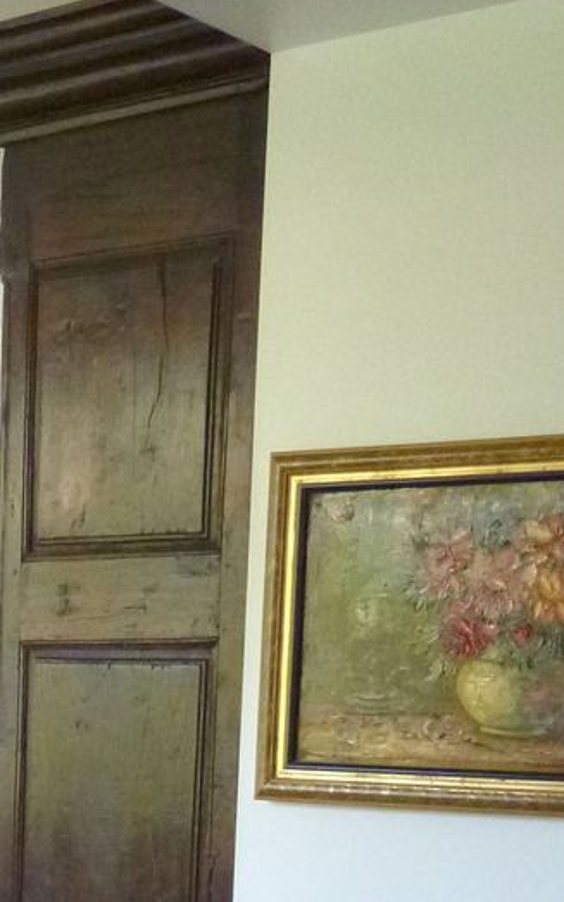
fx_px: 1992
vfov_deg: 23.8
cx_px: -317
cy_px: 1000
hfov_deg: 14.8
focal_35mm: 81
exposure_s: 1/60
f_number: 3.1
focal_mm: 4.5
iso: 400
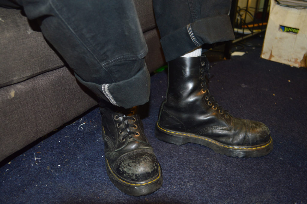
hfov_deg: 57.3
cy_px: 102
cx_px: 154
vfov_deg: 39.9
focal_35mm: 33
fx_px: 281
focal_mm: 22
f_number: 4
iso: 400
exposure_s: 1/30
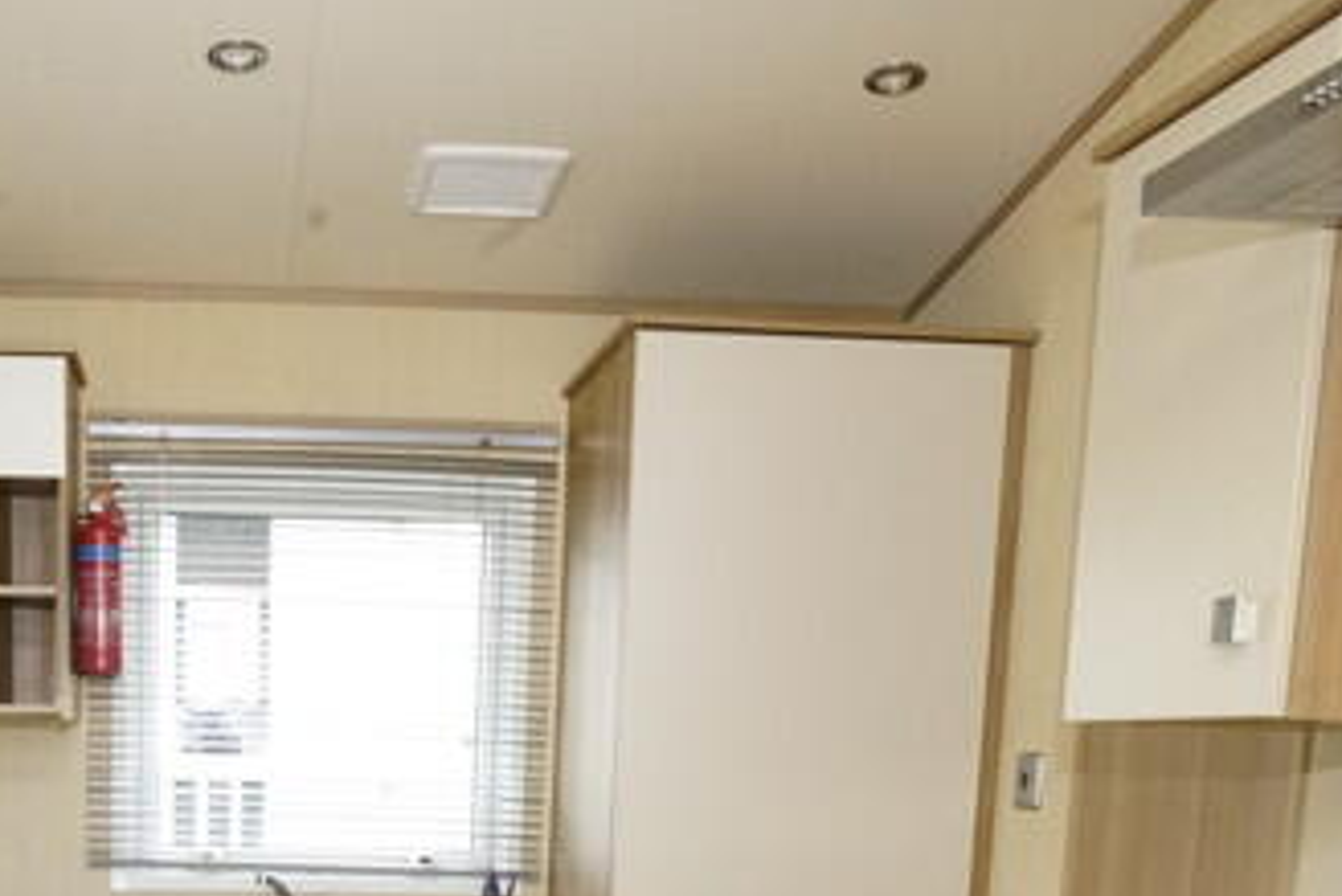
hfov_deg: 38.4
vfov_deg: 23.6
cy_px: 1189
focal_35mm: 50
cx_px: 307
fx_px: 1865
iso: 2000
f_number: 16
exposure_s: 1/60
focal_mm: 16
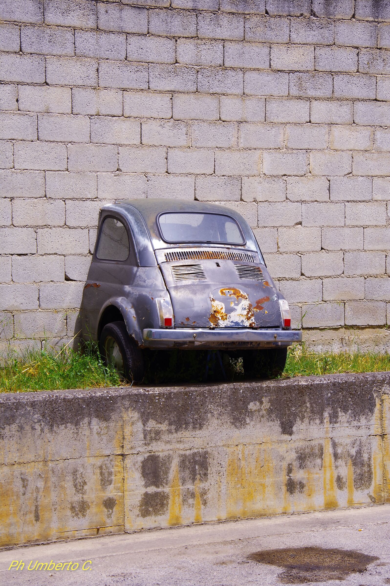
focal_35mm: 80
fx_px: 1294
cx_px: 195
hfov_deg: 17.1
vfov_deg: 25.5
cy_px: 293
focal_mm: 53
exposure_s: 1/100
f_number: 13
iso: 100
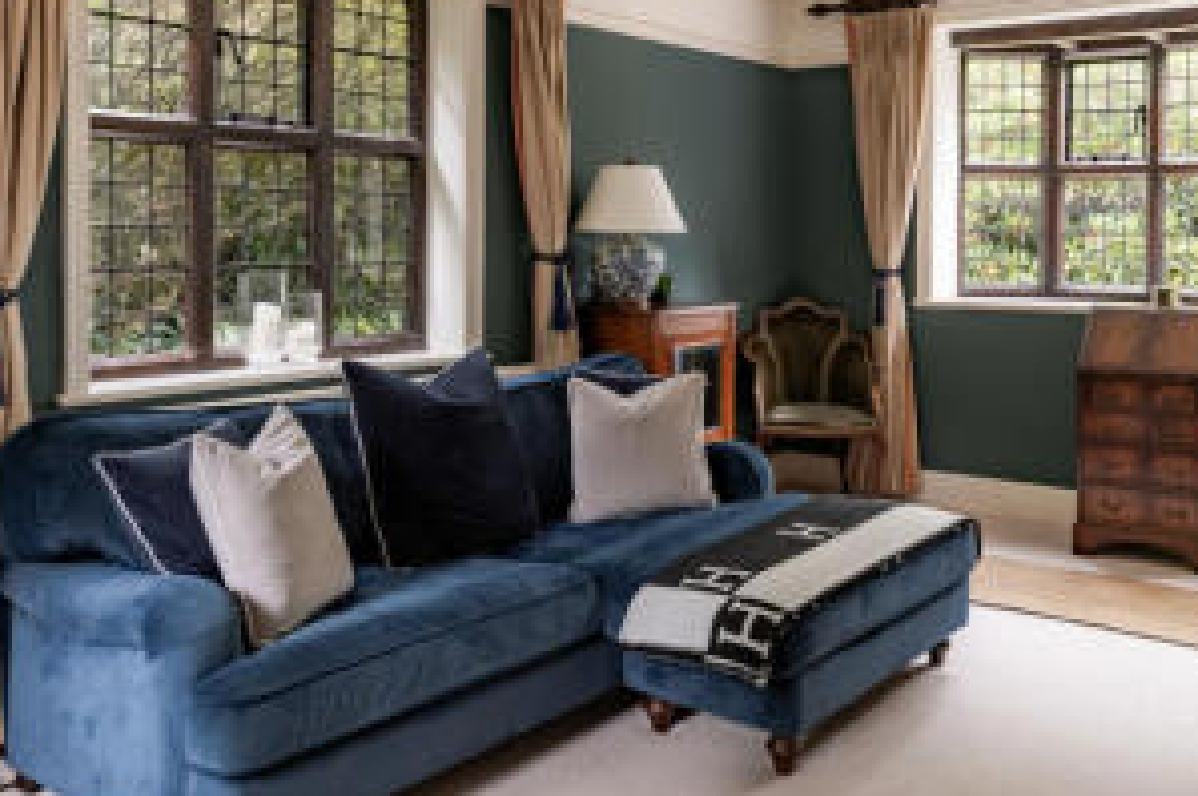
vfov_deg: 40.5
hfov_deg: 58.4
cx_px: 704
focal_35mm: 32
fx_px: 1064
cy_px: 259
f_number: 8
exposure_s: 1/30
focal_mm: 20
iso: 200
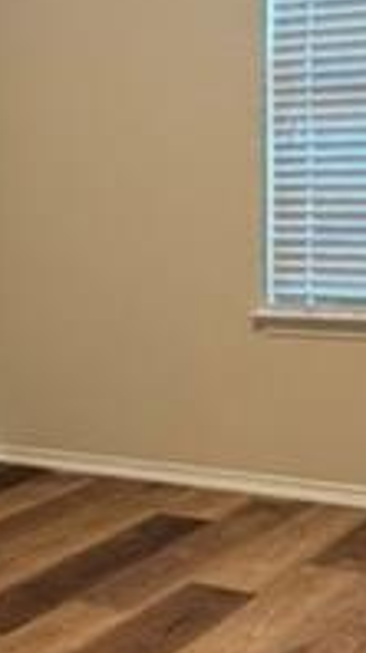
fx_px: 1366
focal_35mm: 79
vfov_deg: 26.9
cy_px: 294
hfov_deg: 14.9
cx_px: -16
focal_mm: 2.22
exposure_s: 1/60
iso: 250
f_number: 2.2
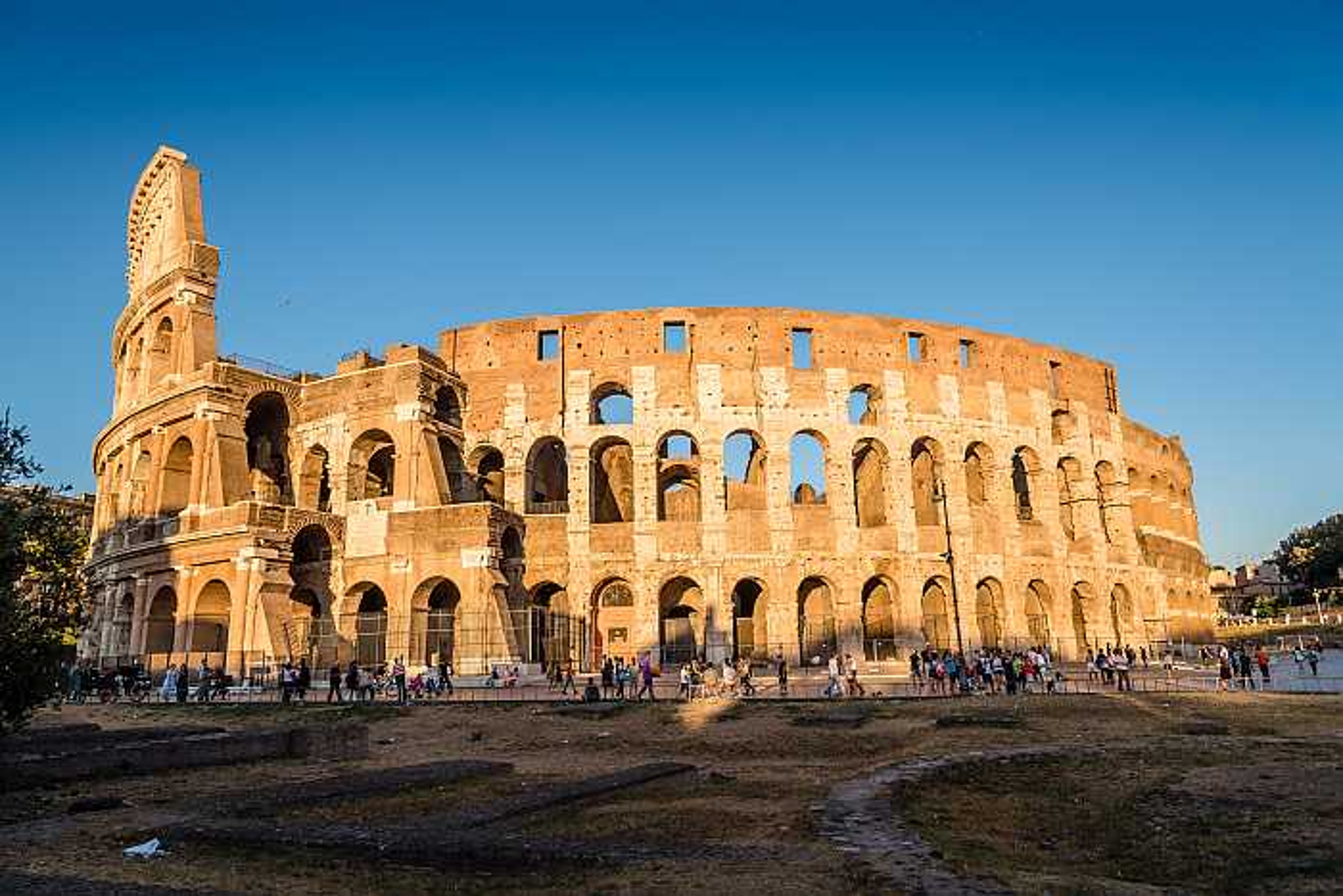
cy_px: 448
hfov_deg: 73.7
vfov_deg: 53.2
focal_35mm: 24
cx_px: 672
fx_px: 895
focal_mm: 24
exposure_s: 1/200
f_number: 7.1
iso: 100
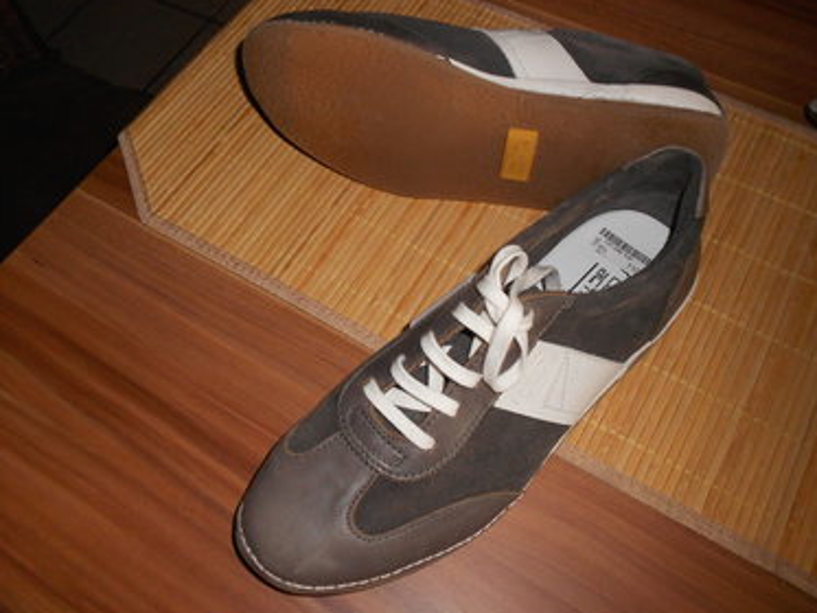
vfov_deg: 46.8
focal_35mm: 30
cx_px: 405
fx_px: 708
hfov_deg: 59.9
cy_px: 315
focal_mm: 5.1
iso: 200
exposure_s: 1/25
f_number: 8.5
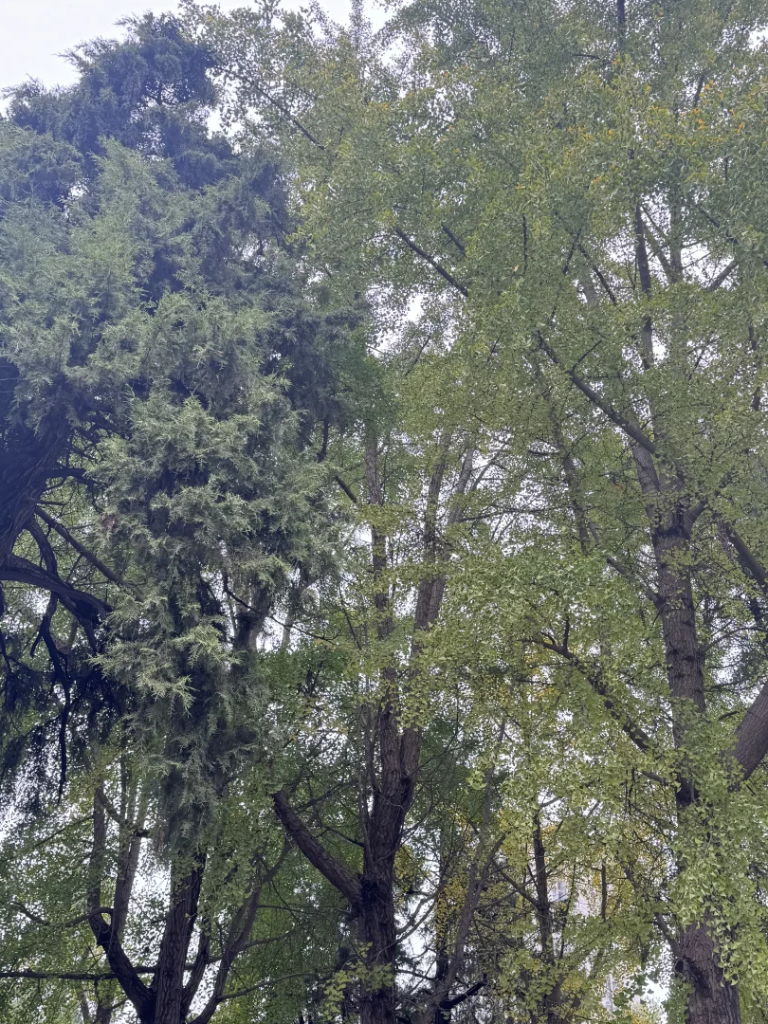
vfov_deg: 56.7
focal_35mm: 32
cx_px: 457
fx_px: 947
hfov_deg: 44.0
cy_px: 571
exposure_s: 1/183
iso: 80
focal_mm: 6.76
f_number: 1.78
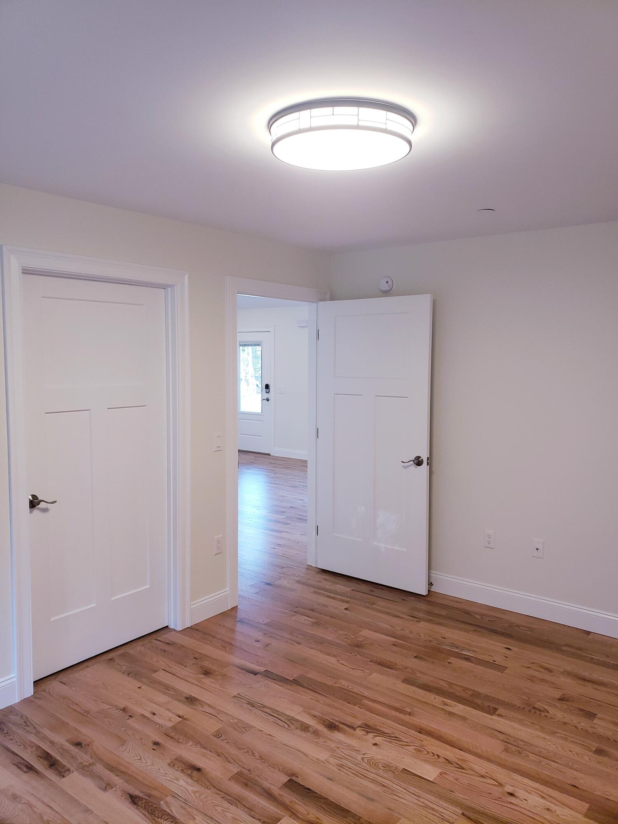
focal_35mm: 26
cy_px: 412
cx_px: 309
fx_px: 619
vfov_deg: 67.3
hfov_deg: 53.1
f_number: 2.4
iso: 160
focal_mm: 4.3
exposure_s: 1/60
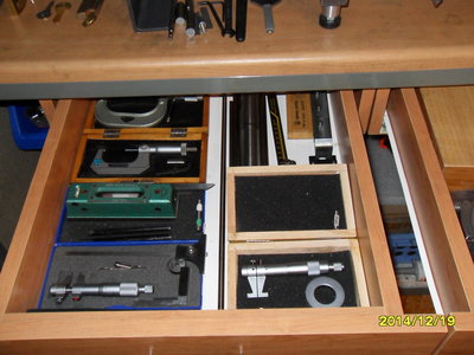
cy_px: 178
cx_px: 237
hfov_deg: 52.6
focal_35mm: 35
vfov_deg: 40.7
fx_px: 479
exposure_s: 1/45
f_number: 3.5
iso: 400
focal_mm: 6.3
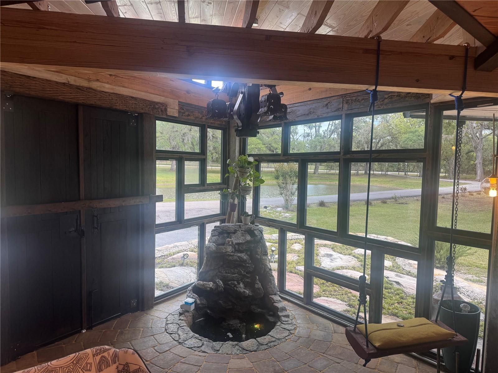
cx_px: 249
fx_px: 345
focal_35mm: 24
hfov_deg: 71.6
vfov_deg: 56.8
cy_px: 186
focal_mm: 6.76
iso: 64
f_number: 1.78
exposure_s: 1/120
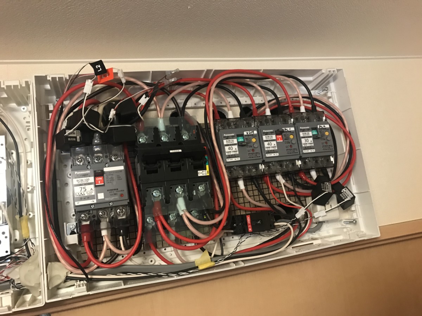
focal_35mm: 28
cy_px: 158
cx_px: 211
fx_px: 341
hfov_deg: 63.4
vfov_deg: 49.7
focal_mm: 3.99
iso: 100
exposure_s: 1/17
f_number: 1.8
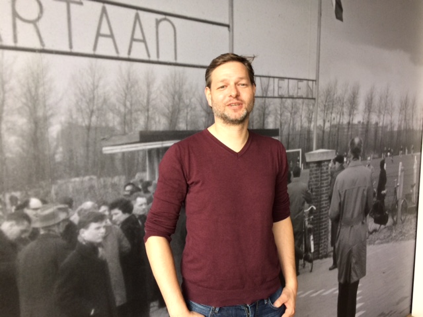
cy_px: 158
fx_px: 354
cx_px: 212
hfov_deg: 61.7
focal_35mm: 29
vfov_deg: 48.2
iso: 40
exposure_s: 1/33
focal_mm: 4.15
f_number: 2.2
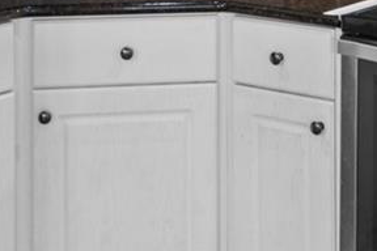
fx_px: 1047
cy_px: -159
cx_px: 226
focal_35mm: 100
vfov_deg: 12.8
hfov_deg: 20.4
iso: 320
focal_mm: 18
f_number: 8
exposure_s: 2.5
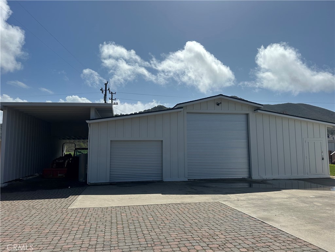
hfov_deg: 71.6
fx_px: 232
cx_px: 168
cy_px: 126
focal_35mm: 24
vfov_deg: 56.8
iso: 80
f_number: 1.78
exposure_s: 1/13699
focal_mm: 6.86
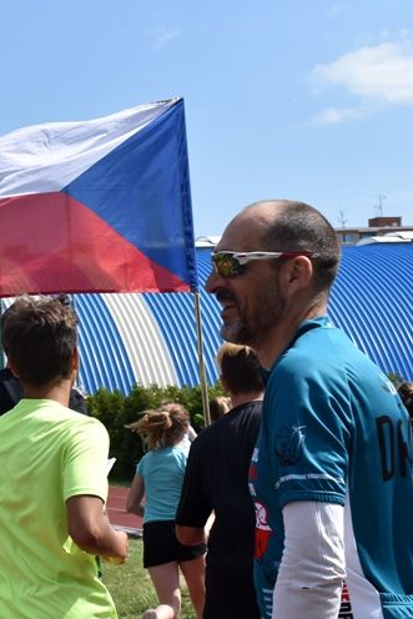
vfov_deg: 21.2
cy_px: 375
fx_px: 1651
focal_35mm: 96
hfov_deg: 13.4
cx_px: -211
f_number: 9
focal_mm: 31
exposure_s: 1/250
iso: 100
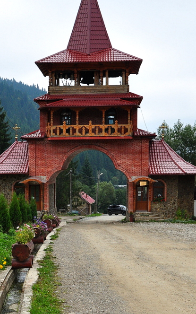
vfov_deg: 34.2
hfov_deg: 22.2
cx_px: 55
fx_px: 495
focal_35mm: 58
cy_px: 247
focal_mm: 21
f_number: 9
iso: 400
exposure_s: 1/320
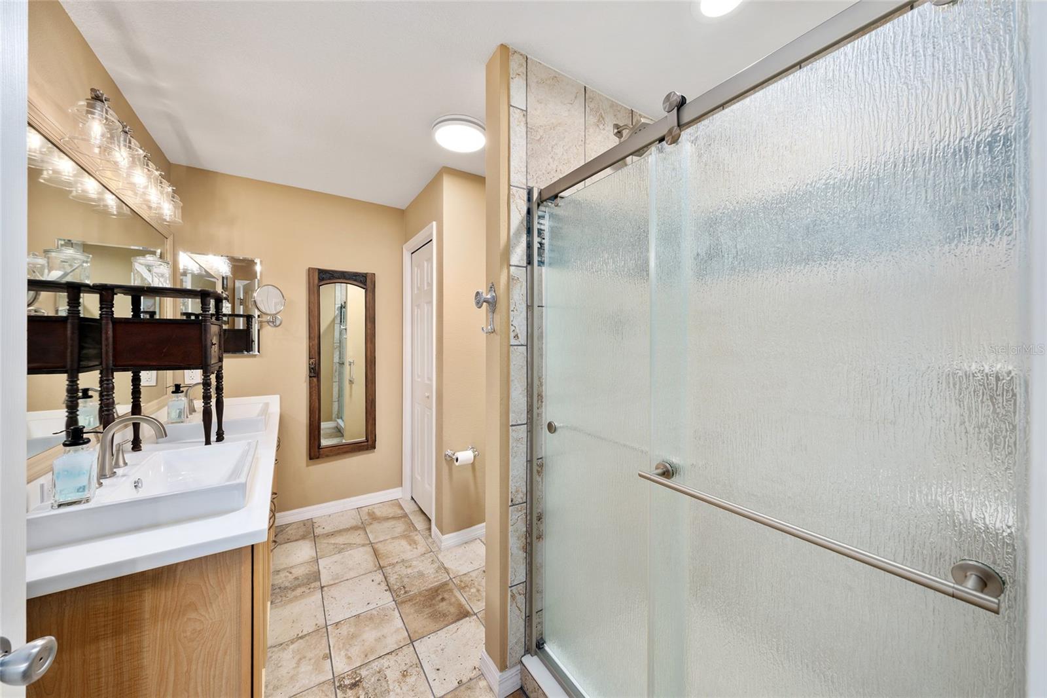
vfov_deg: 85.4
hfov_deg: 108.3
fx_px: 378
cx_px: 524
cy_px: 349
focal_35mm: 13
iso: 125
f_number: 7.1
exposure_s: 1/3
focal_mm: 13
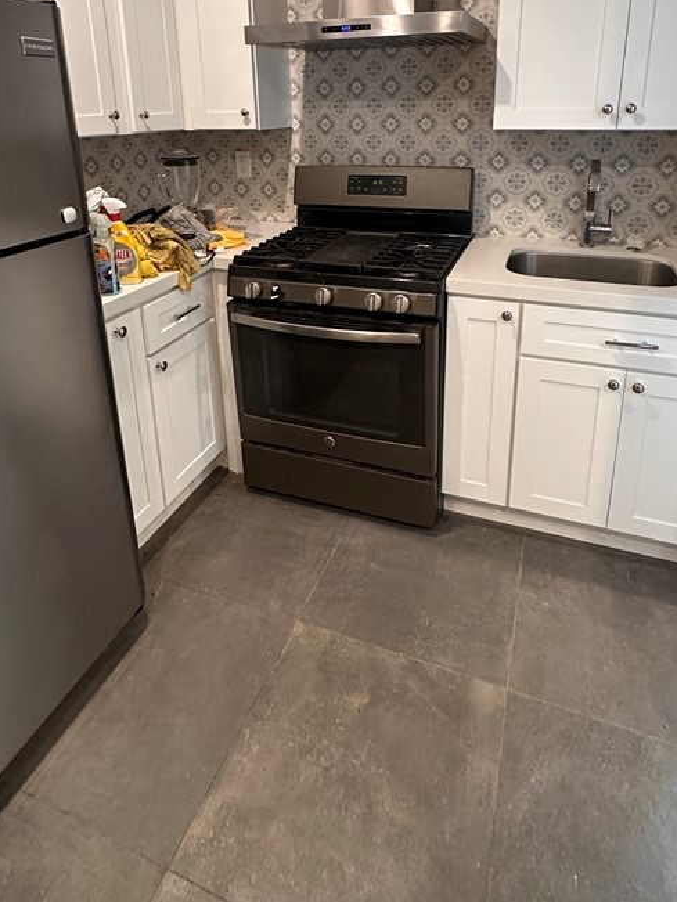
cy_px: 261
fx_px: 574
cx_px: 349
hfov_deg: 61.1
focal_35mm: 22
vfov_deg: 72.7
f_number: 2.2
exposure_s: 1/60
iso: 640
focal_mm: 2.22
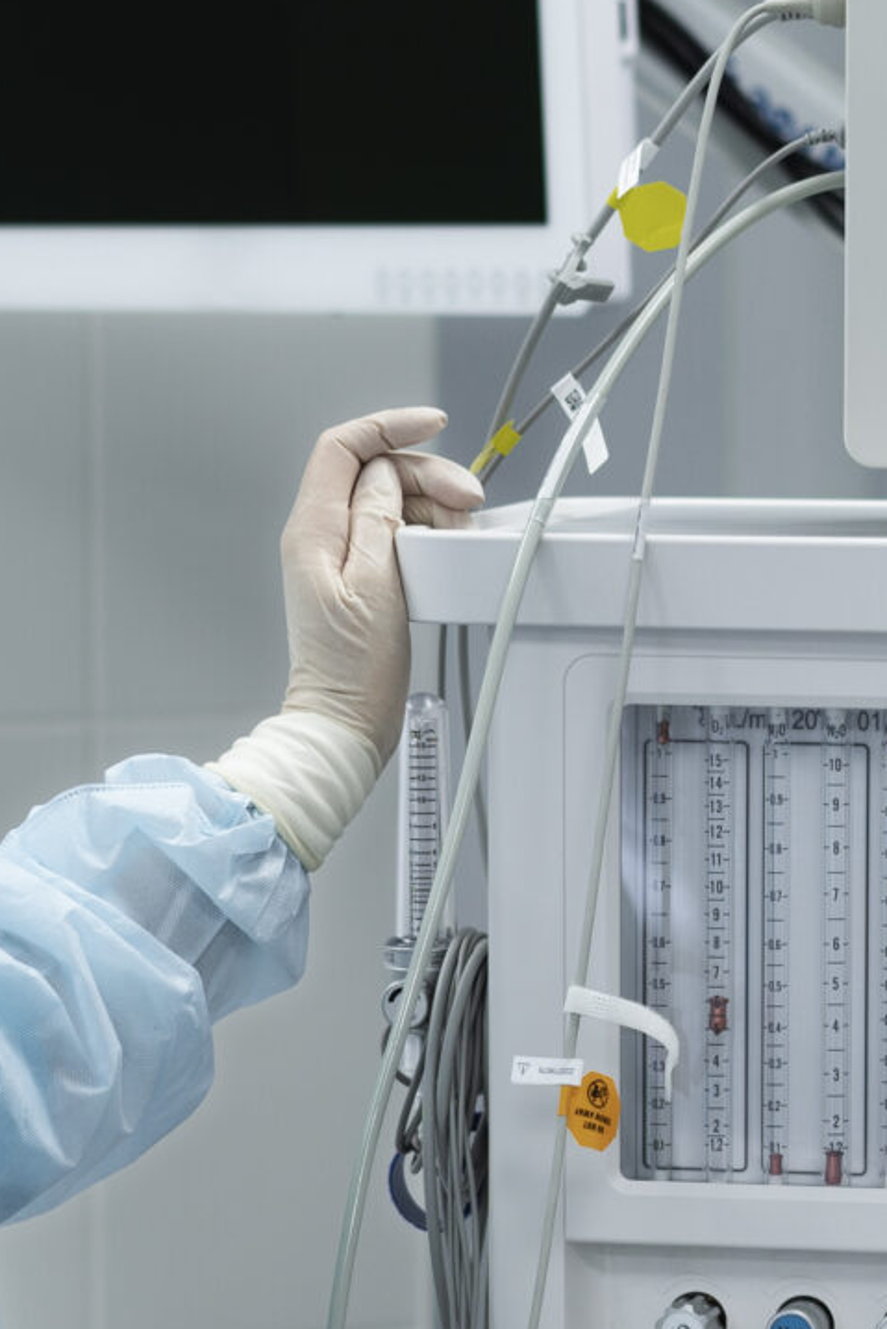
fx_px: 7240
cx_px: 860
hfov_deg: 7.0
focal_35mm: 196
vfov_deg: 10.5
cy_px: 1025
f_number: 2.5
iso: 125
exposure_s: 1/160
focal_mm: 55
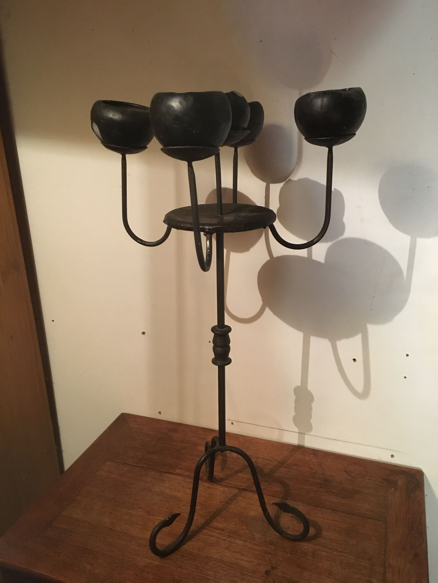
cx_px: 219
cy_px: 292
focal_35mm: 29
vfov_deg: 61.7
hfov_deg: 48.2
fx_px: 489
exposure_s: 1/17
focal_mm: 4.15
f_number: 2.2
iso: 250
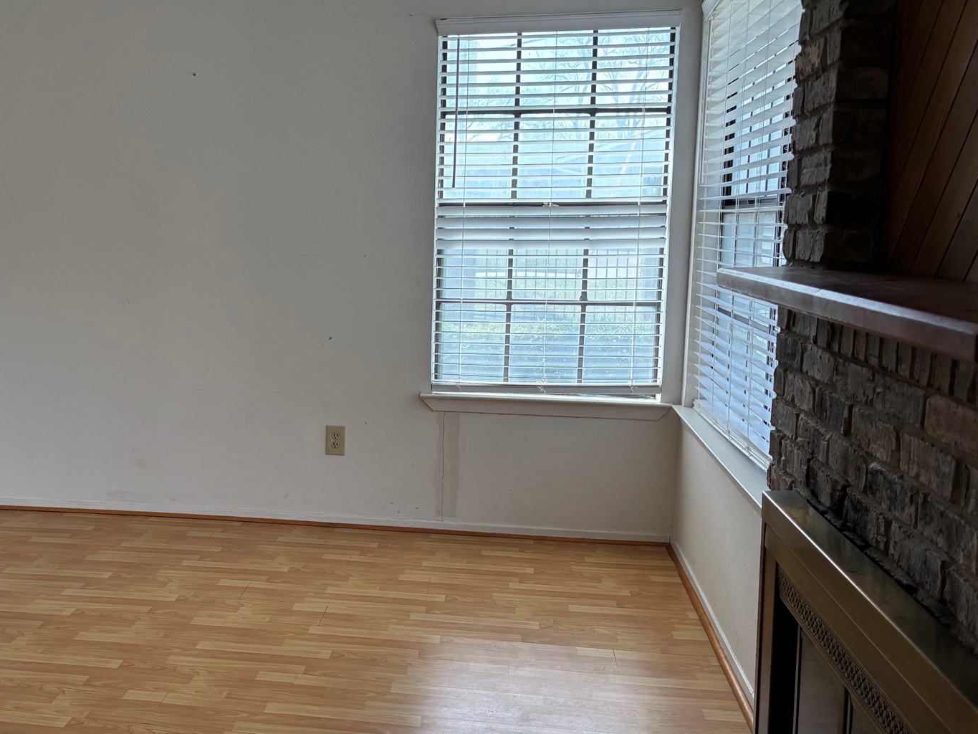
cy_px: 396
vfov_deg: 36.8
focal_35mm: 39
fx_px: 1102
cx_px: 272
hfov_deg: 46.5
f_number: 1.6
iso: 50
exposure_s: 1/227
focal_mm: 5.96
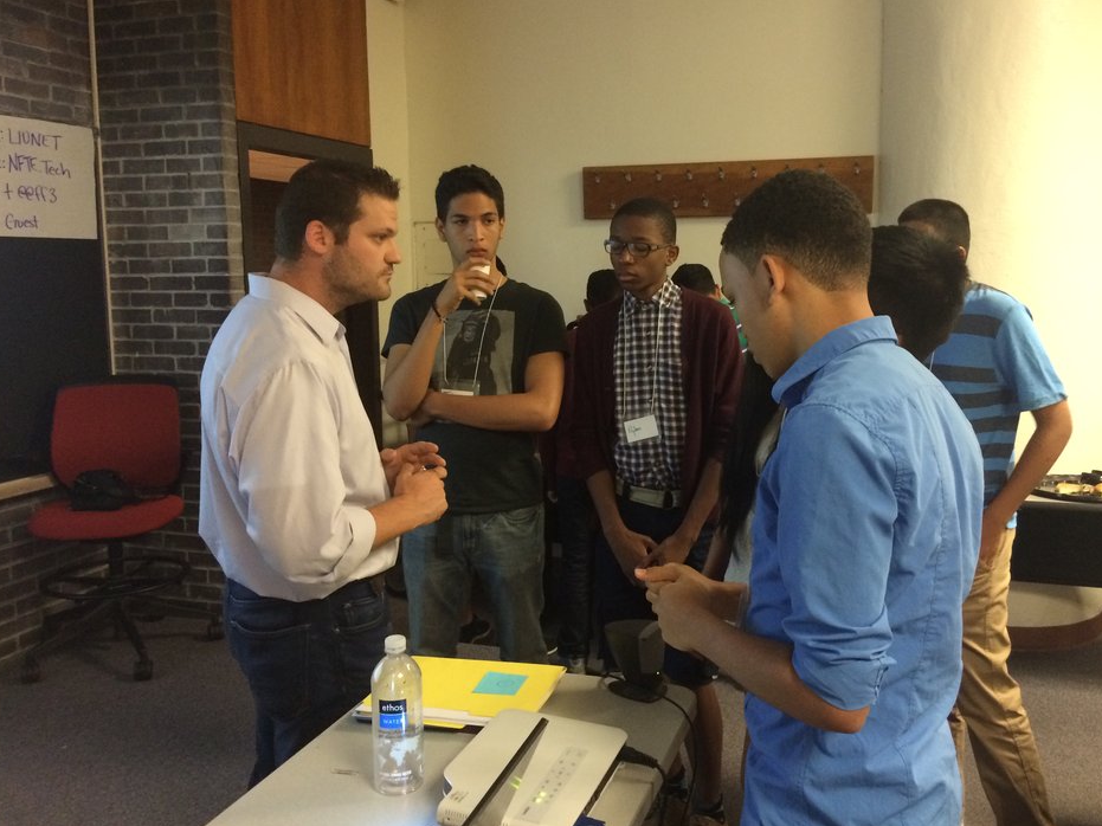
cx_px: 595
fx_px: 1050
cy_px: 376
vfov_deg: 42.9
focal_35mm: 33
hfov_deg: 55.3
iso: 320
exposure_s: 1/24
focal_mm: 4.12
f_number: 2.2
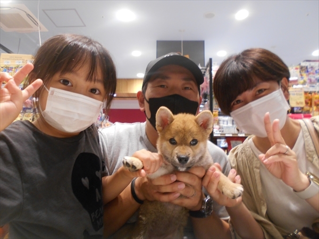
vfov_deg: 53.1
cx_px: 160
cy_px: 120
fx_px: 240
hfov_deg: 67.3
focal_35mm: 26
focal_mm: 4.6
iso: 280
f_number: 3.2
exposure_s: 1/30
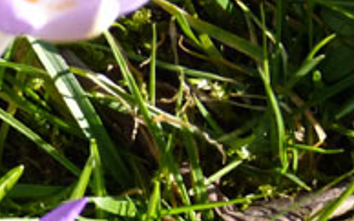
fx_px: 3327
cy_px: 230
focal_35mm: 345
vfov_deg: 3.8
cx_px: -91
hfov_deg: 6.1
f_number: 4
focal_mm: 18.7
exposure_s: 1/320
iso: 160
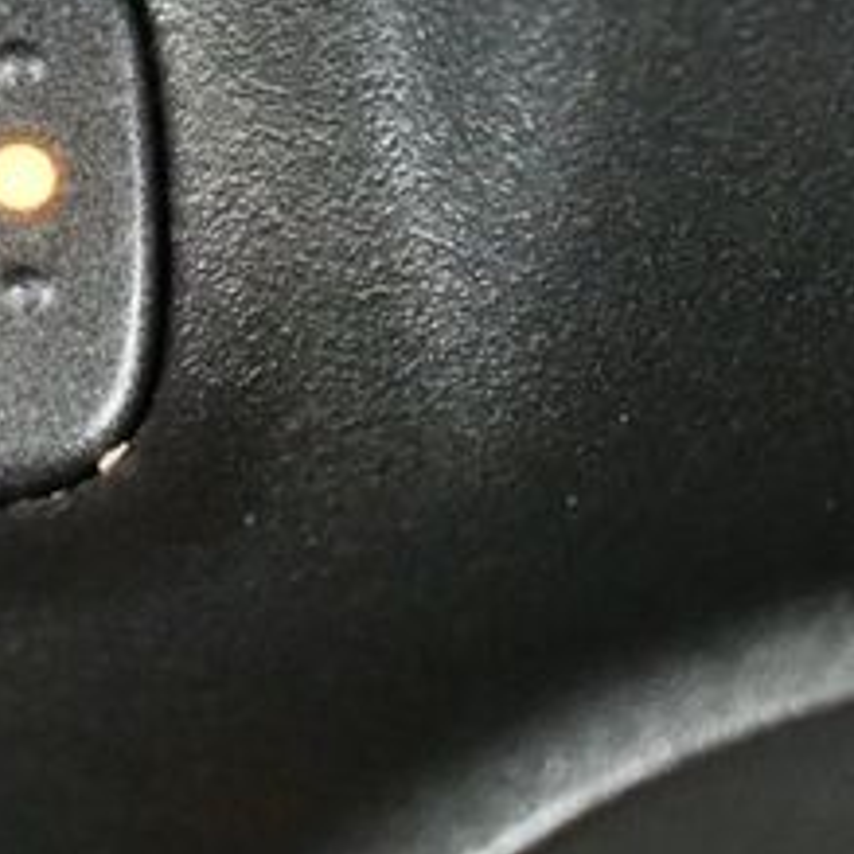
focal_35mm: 273
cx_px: -296
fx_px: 7620
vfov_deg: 6.4
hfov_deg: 6.4
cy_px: 136
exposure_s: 1/60
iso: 11400
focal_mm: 55
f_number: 5.6
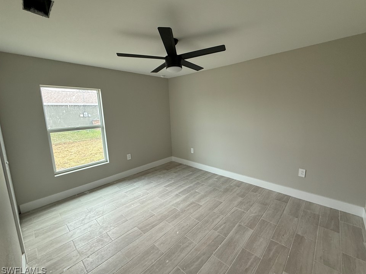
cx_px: 195
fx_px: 159
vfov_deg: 81.7
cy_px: 132
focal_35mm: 15
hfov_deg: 98.0
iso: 200
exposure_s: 1/120
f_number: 2.2
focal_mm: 2.22
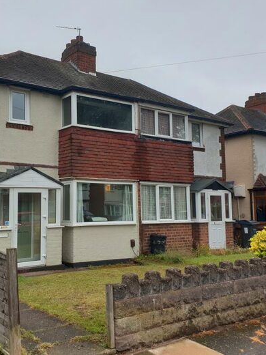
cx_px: 95
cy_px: 176
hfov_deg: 40.3
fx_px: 359
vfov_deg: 52.6
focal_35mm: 35
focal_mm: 4.3
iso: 50
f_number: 2.4
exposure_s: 1/1279
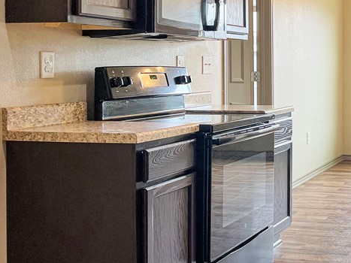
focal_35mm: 57
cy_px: 78
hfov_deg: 30.7
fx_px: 578
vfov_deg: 25.4
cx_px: 371
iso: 64
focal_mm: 5.7
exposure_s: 1/120
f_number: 1.5
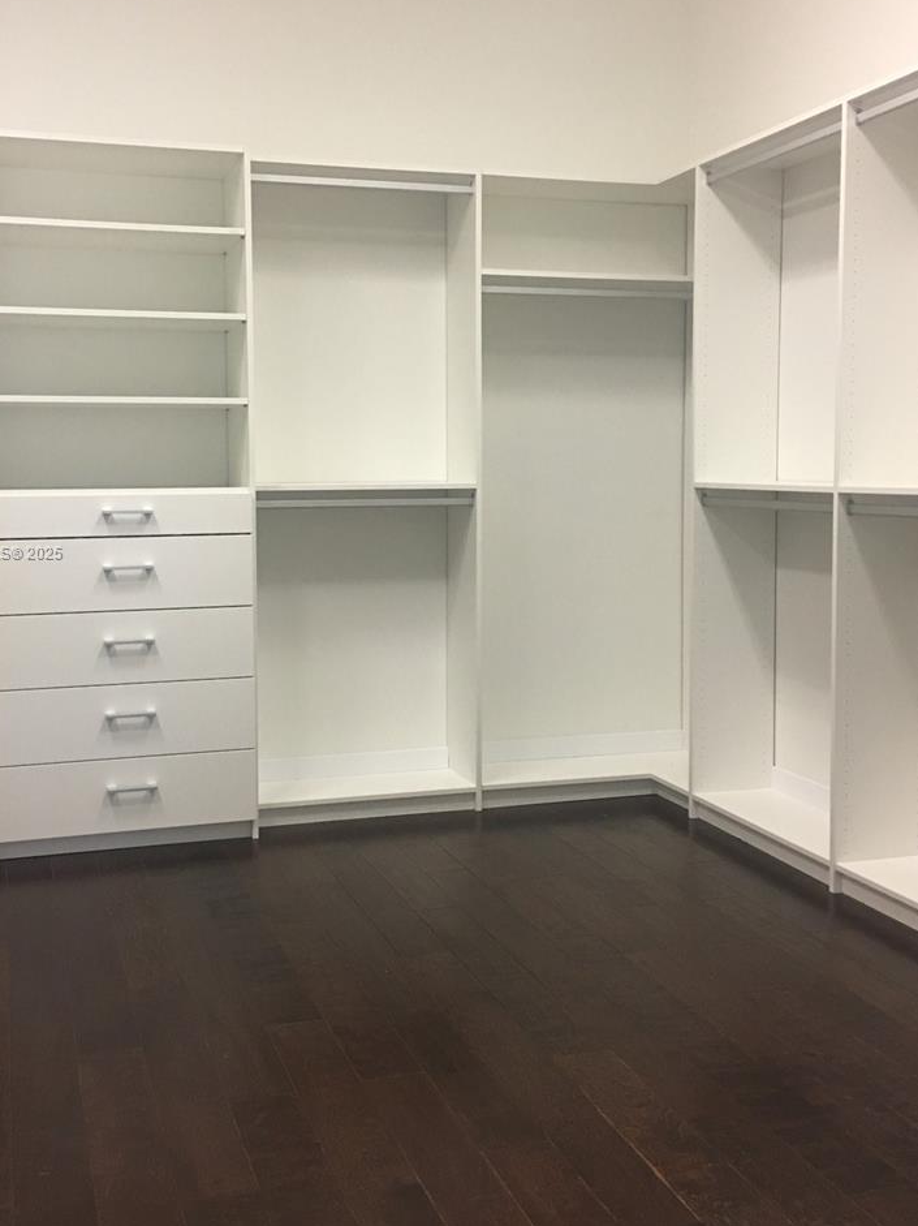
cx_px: 409
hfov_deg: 38.6
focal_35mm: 37
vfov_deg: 50.1
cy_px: 554
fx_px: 1309
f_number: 2.2
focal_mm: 4.15
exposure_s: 1/15
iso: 64
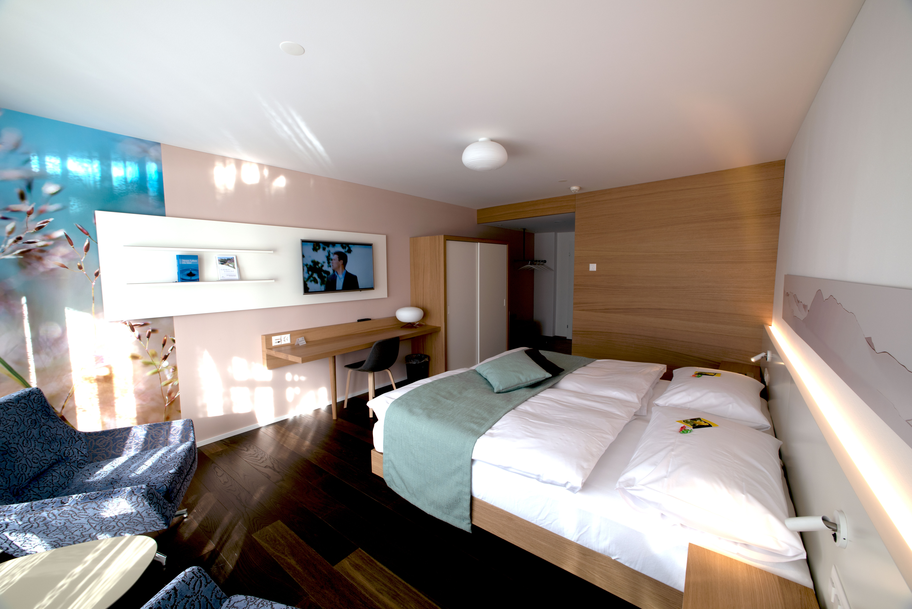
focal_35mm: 14
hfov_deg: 104.2
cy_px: 304
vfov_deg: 81.2
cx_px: 456
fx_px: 355
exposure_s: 1/15
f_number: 11
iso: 64
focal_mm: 14
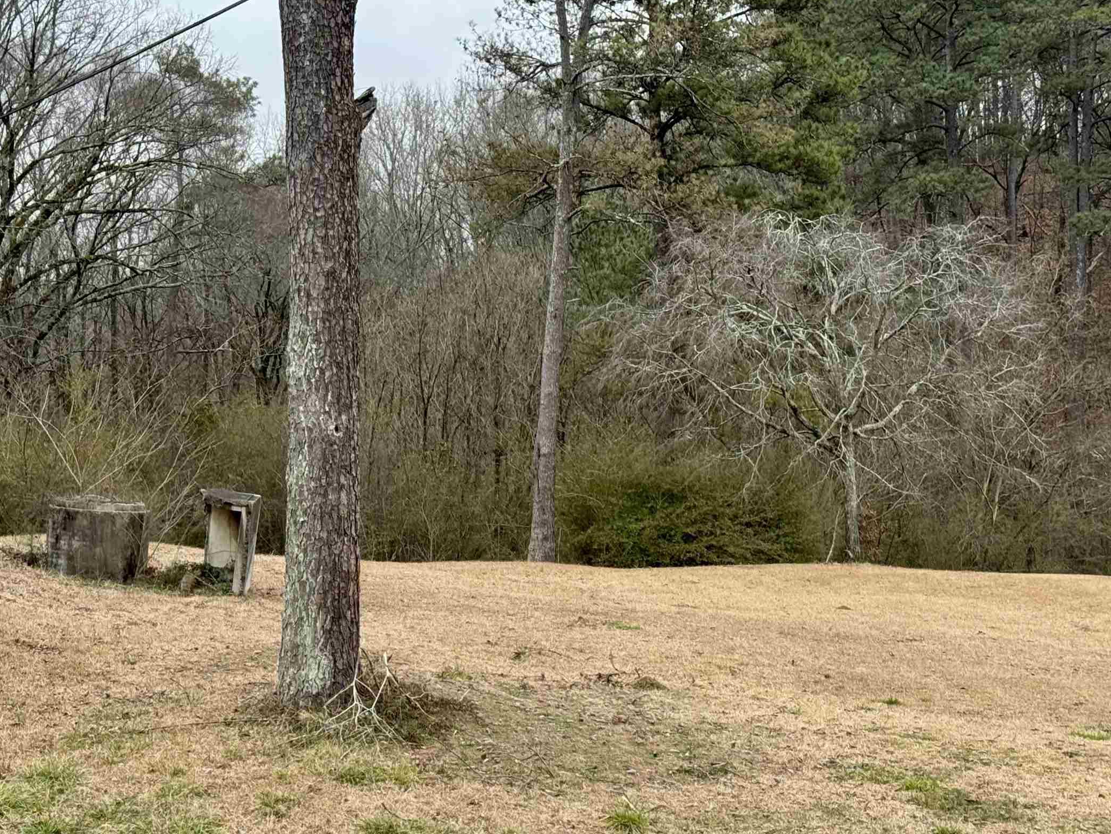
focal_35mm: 71
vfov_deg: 20.7
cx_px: 426
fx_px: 2279
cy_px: 535
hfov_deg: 27.3
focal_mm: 6.76
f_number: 1.78
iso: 80
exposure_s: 1/121
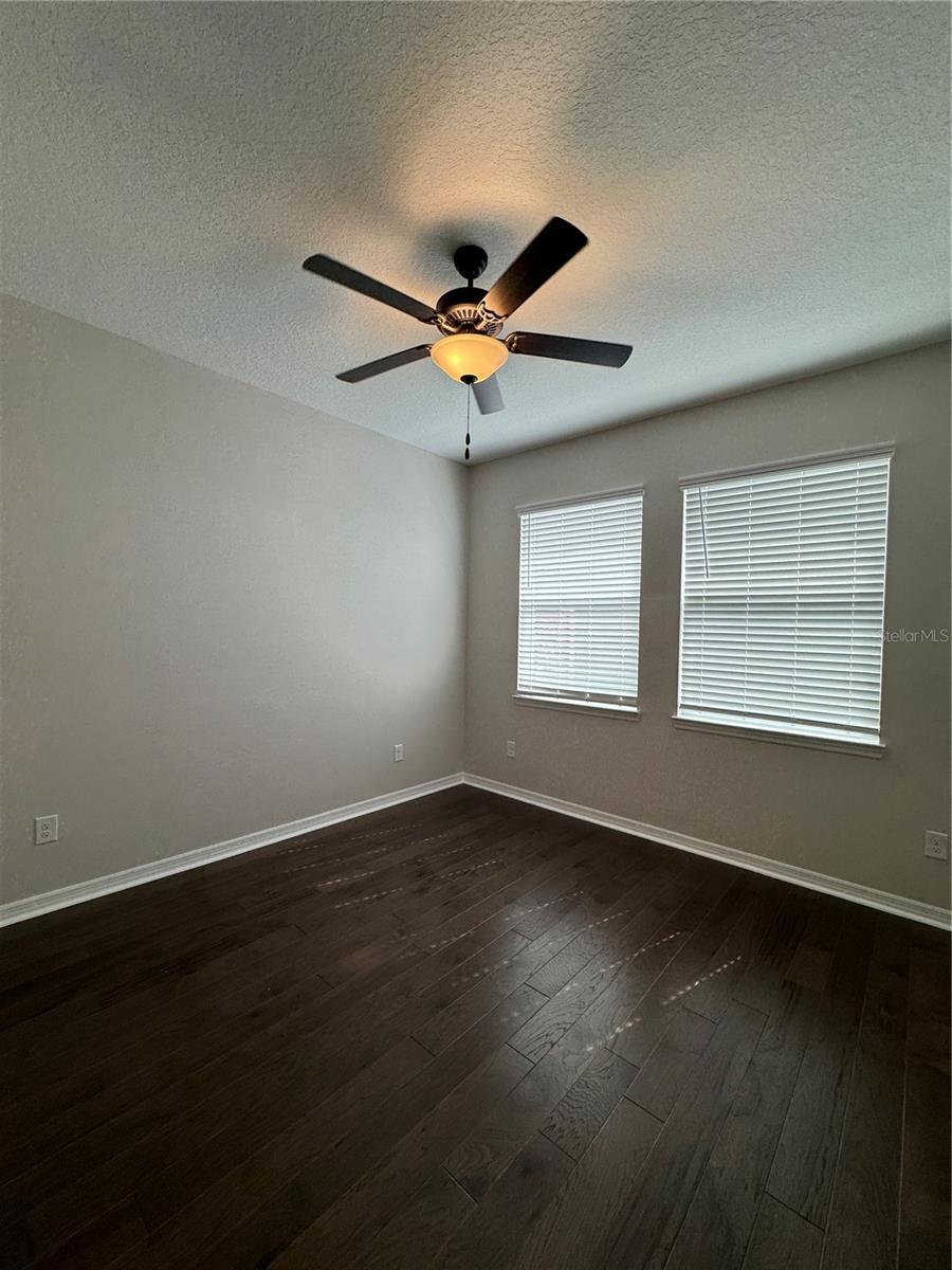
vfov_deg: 102.1
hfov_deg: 85.7
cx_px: 476
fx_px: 513
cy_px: 635
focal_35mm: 14
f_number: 2.2
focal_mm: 2.22
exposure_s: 1/120
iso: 50
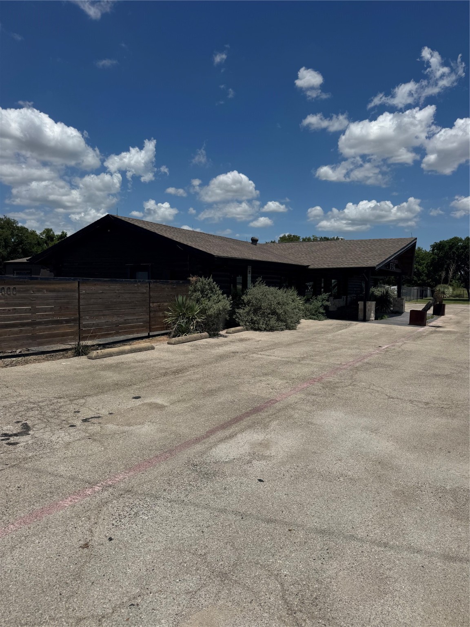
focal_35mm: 24
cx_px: 235
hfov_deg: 56.8
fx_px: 434
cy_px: 314
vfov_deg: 71.6
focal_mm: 6.76
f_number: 1.78
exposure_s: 1/10417
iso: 80
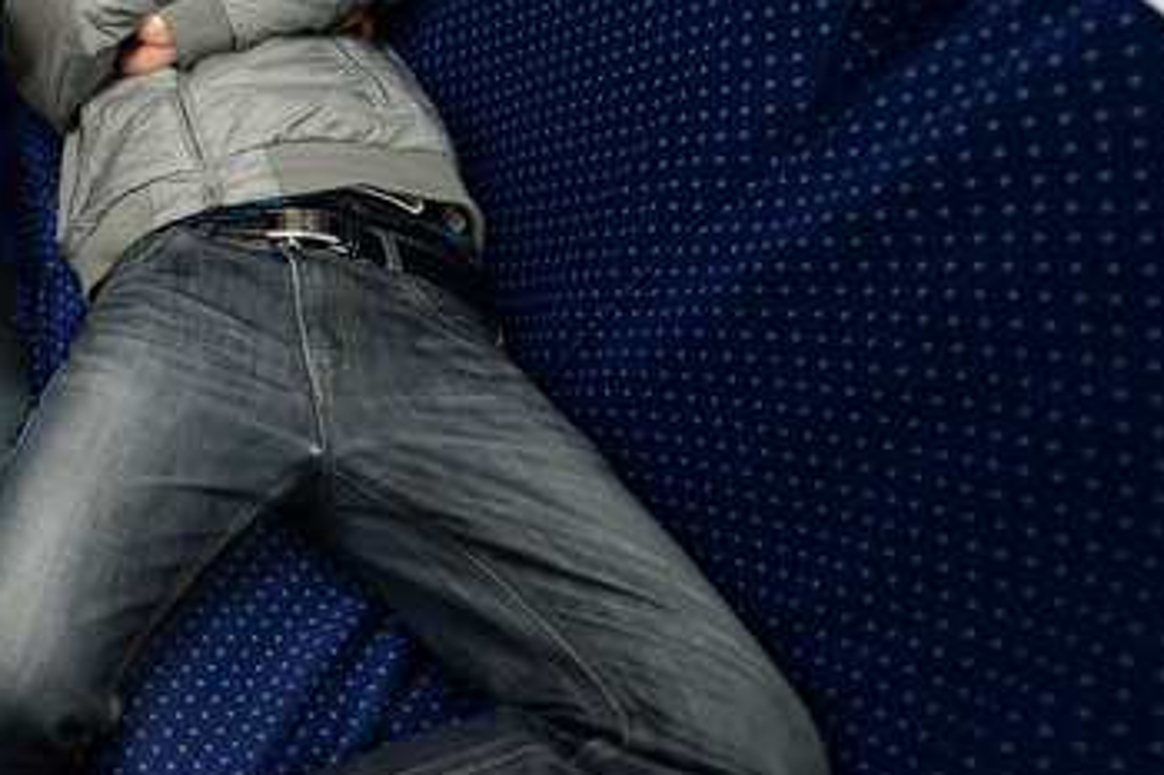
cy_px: 140
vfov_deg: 35.5
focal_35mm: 36
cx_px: -243
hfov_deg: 38.6
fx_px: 1163
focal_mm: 14
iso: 1000
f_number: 2.8
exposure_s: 1/20
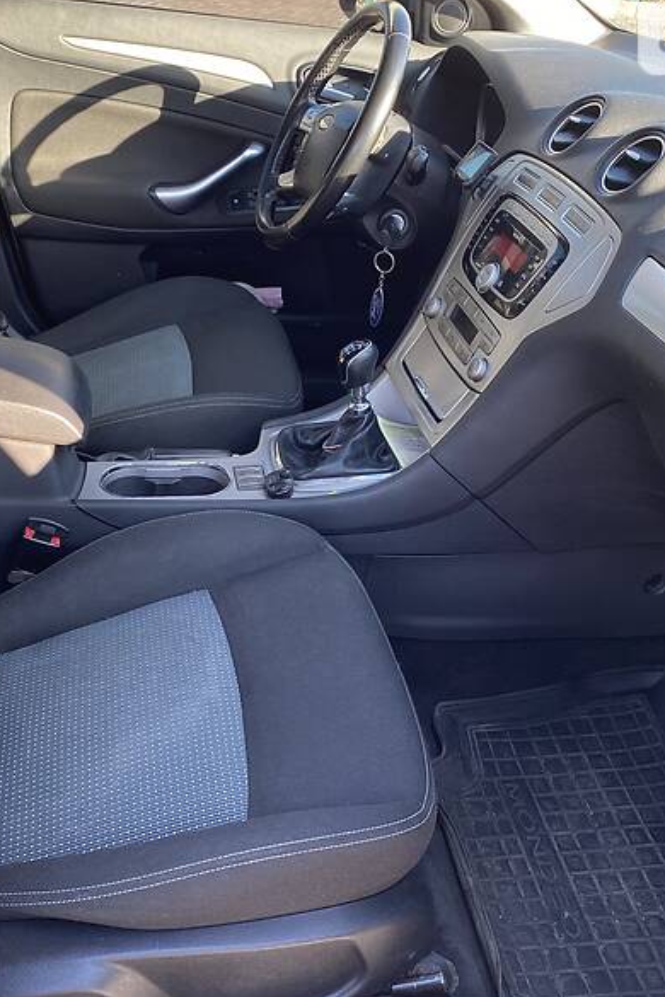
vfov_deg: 51.9
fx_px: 1025
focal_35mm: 37
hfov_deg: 35.6
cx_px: 227
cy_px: 493
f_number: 1.8
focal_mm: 4.2
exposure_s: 1/121
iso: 50
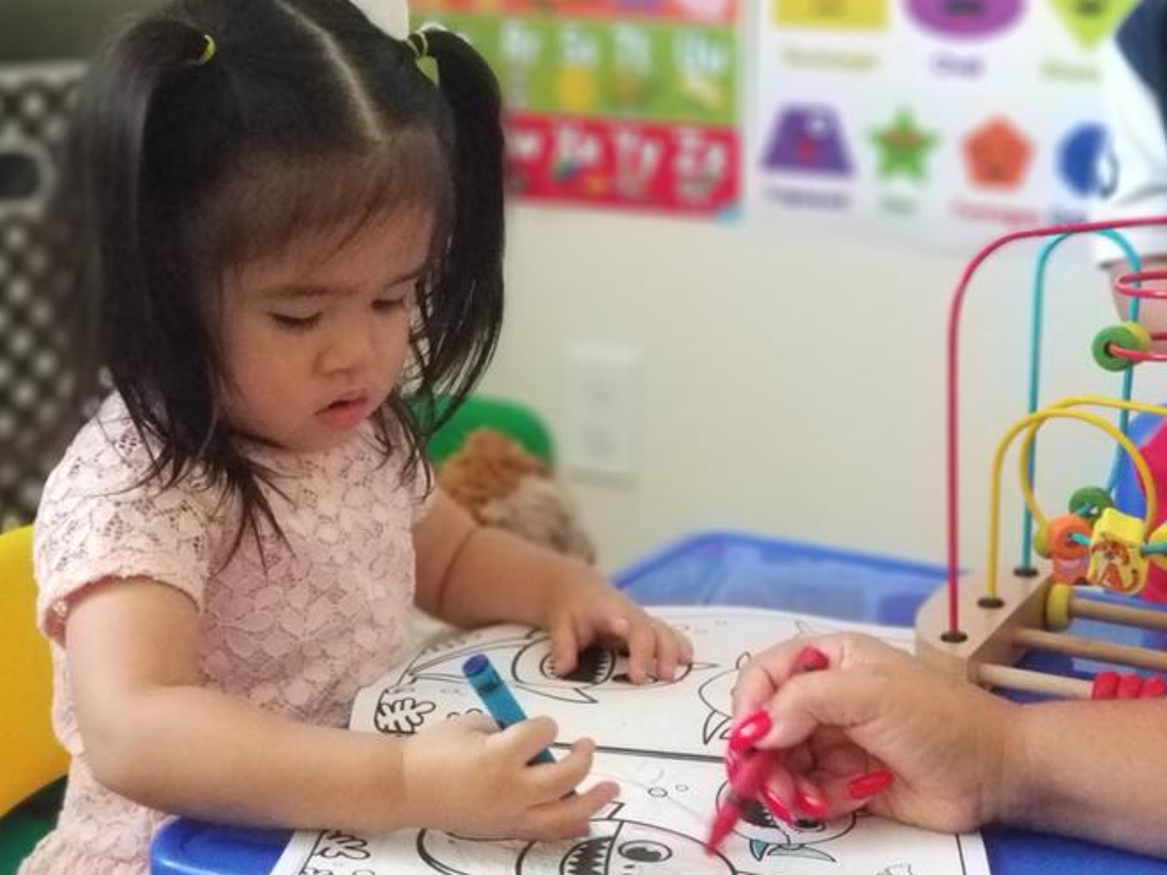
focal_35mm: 63
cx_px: 672
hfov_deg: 30.7
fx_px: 2124
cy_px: 438
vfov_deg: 23.3
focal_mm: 6
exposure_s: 1/30
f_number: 2.4
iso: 1250
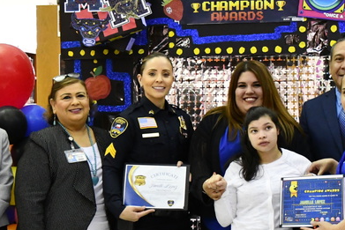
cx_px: 140
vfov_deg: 12.4
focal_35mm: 110
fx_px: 1054
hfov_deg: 18.6
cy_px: 177
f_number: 8
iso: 5000
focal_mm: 28
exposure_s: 1/250
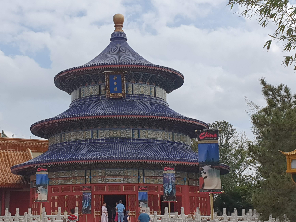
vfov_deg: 40.7
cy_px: 112
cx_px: 104
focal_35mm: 35
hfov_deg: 51.8
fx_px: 299
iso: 50
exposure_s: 1/2469
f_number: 2.4
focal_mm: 4.32
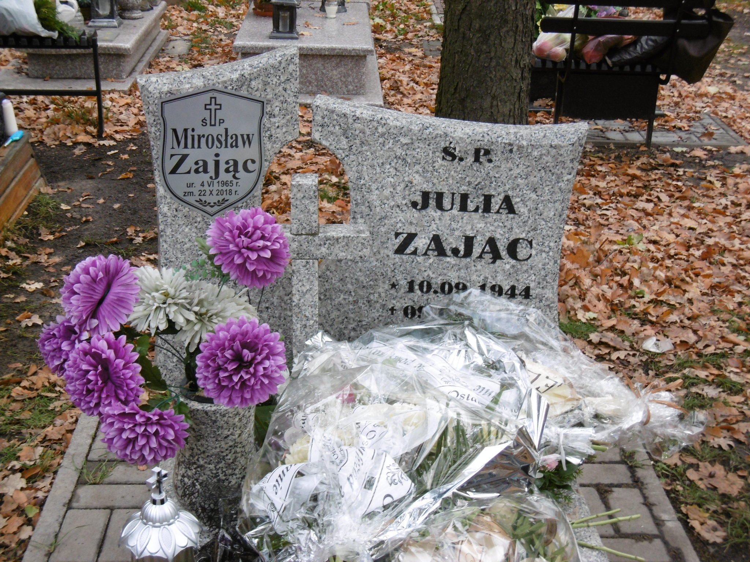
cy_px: 281
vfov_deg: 24.8
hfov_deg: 32.7
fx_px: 1278
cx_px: 375
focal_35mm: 59
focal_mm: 10.5
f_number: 4.2
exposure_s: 1/60
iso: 160
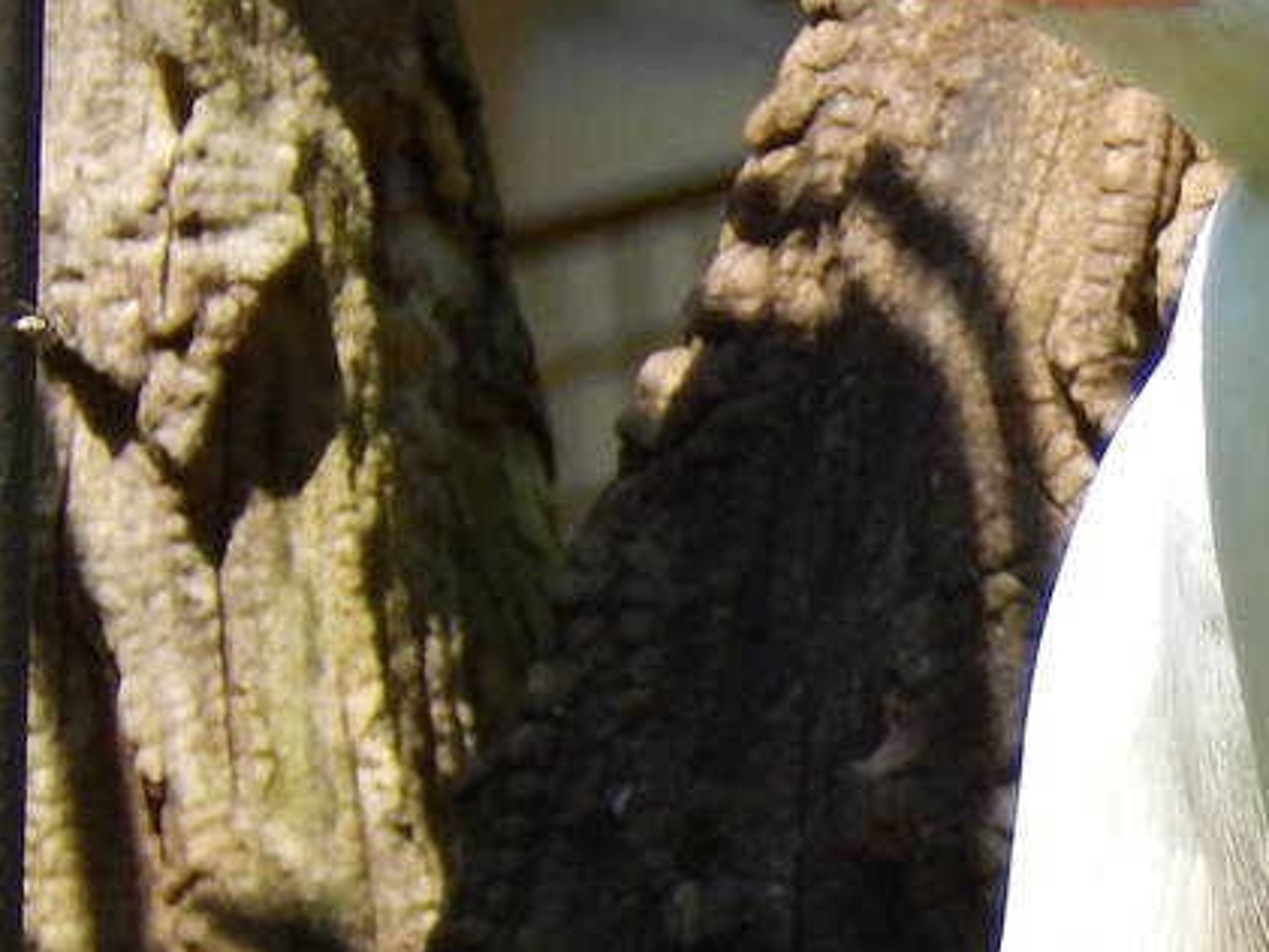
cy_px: 1320
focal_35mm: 1474
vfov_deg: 1.0
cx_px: 1730
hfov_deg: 1.3
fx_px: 54051
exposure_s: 1/200
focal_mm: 69
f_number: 5.7
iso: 125
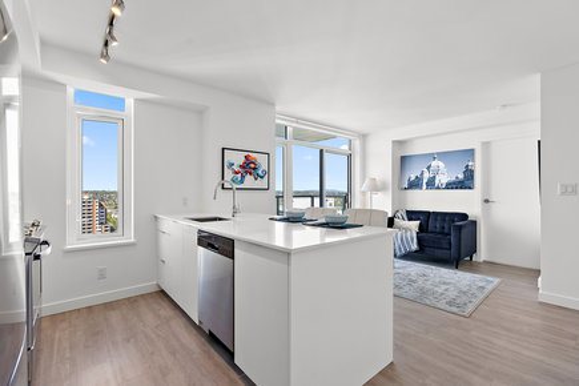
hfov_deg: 96.7
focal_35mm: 16
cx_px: 290
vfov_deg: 73.7
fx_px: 257
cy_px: 193
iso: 320
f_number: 7.1
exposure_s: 1/13
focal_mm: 16
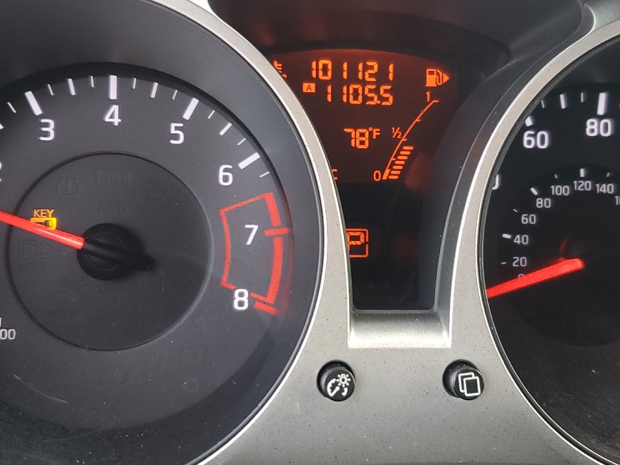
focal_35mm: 48
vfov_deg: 30.2
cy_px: 206
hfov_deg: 39.5
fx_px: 860
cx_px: 365
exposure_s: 1/60.2
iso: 66
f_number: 1.5
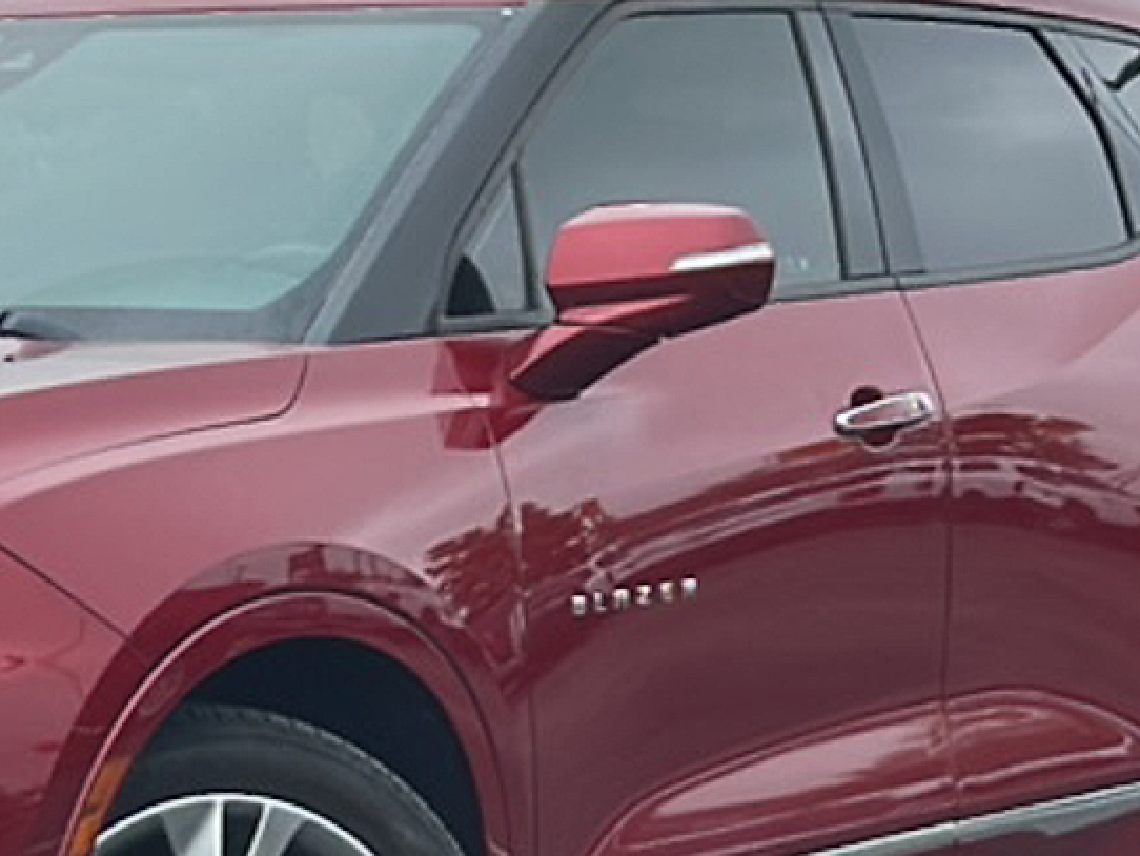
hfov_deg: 11.1
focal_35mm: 177
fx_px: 5832
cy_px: 553
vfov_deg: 8.4
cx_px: 135
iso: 64
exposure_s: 1/1261
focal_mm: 6.86
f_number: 1.78
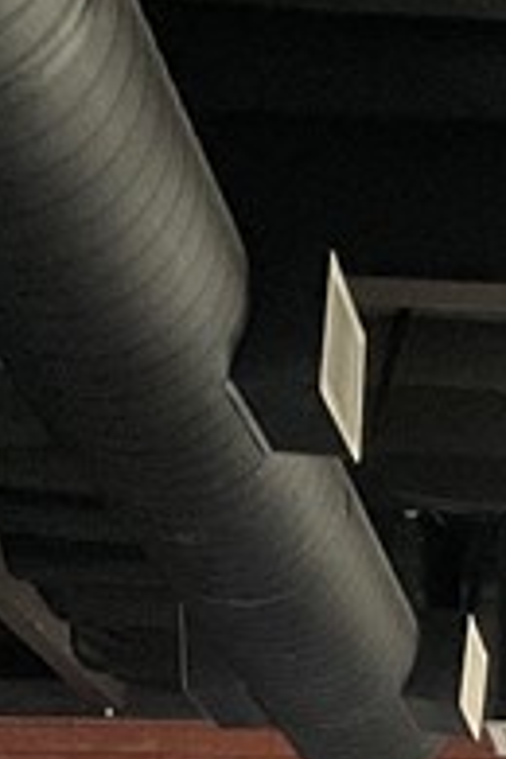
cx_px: 1323
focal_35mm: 158
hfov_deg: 7.9
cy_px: 1133
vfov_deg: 12.4
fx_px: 3331
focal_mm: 3
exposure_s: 1/60
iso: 160
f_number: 1.8
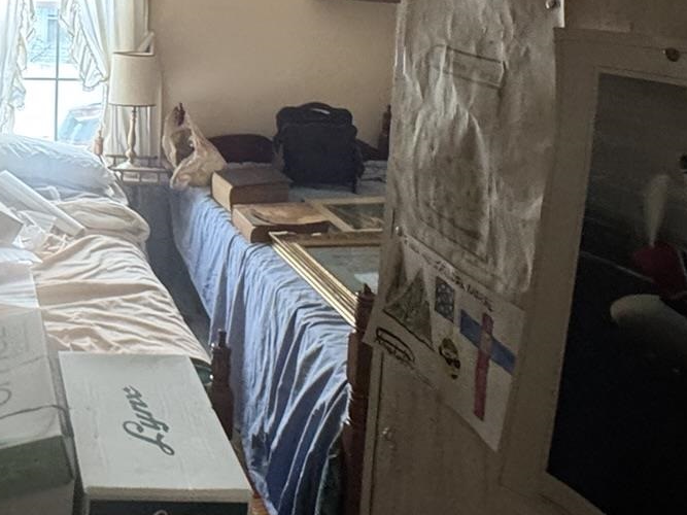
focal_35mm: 43
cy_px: 37
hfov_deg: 38.6
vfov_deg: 31.7
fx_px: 853
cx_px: -8
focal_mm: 2.22
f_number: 2.2
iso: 500
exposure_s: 1/60
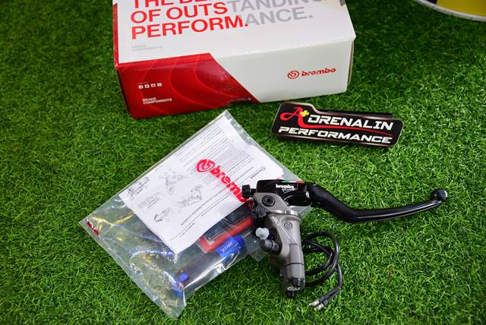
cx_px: 243
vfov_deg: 29.0
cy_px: 162
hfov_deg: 42.3
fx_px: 628
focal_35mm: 46
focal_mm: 31
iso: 1250
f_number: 3.5
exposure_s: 1/100
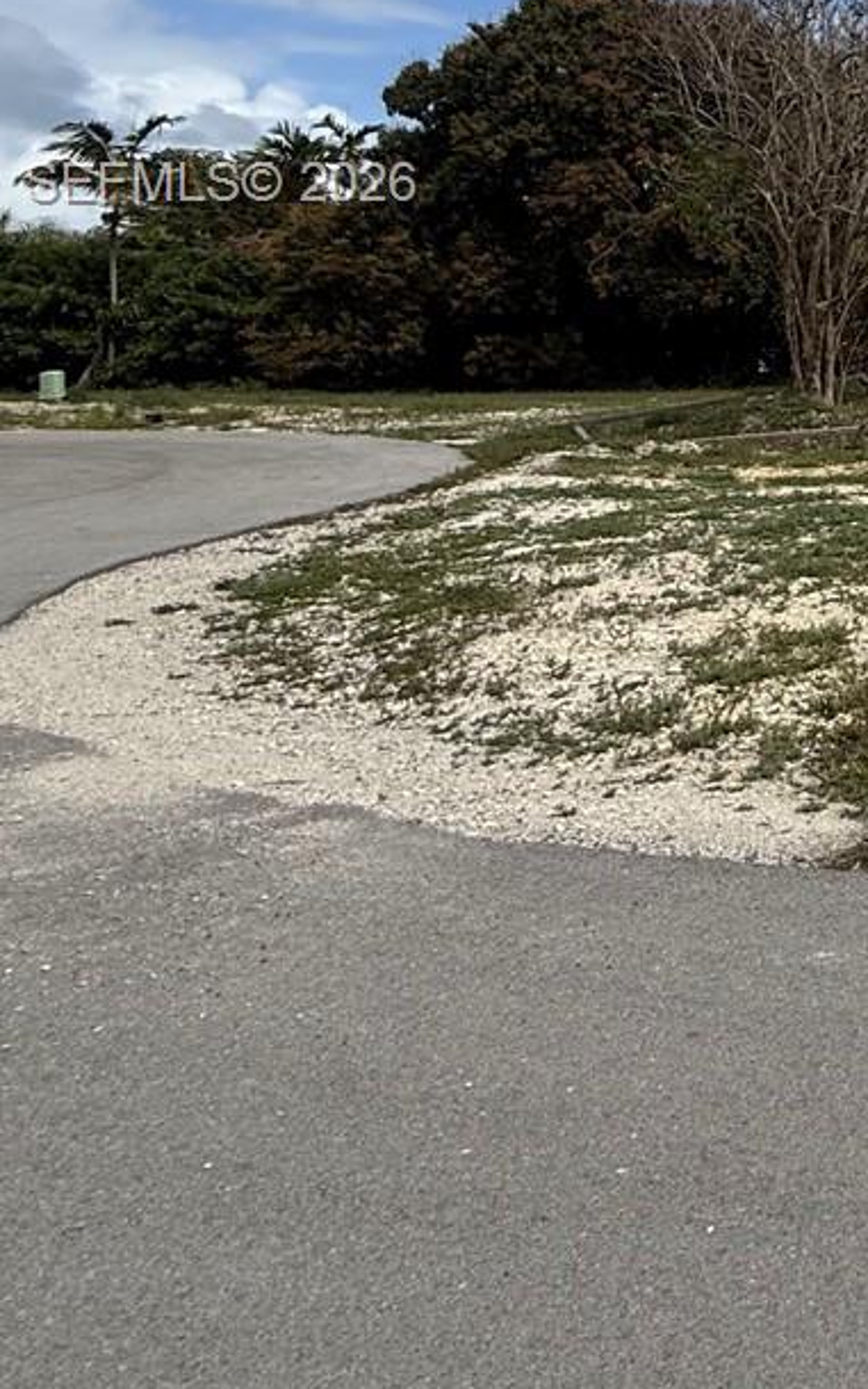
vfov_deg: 46.4
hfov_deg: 21.9
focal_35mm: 39
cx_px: 1531
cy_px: 187
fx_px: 1475
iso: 50
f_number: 2.2
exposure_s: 1/2717
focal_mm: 2.22
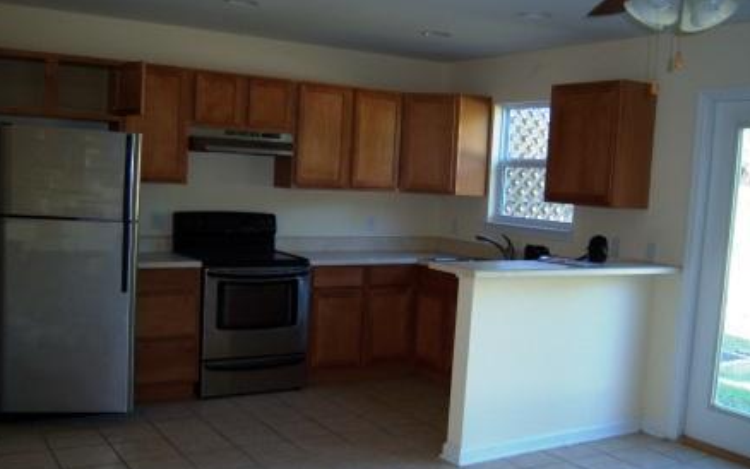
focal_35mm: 39
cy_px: 257
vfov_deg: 32.8
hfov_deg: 50.4
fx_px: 797
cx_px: 373
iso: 80
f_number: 2.8
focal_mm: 7.5
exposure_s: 1/60
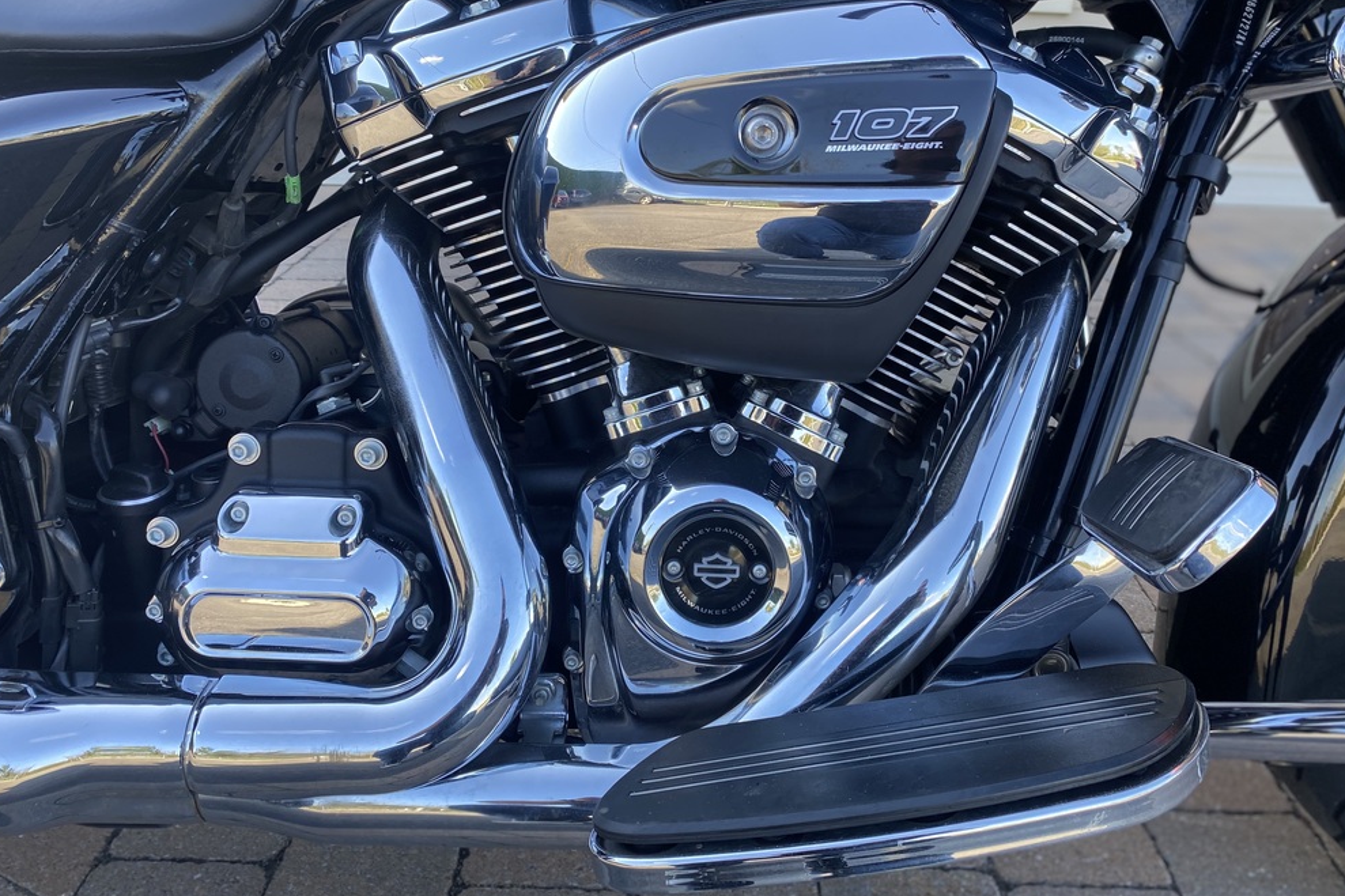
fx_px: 1046
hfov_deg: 65.5
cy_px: 390
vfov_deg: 46.3
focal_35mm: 28
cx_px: 677
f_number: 1.8
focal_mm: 4.25
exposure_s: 1/225
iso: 32
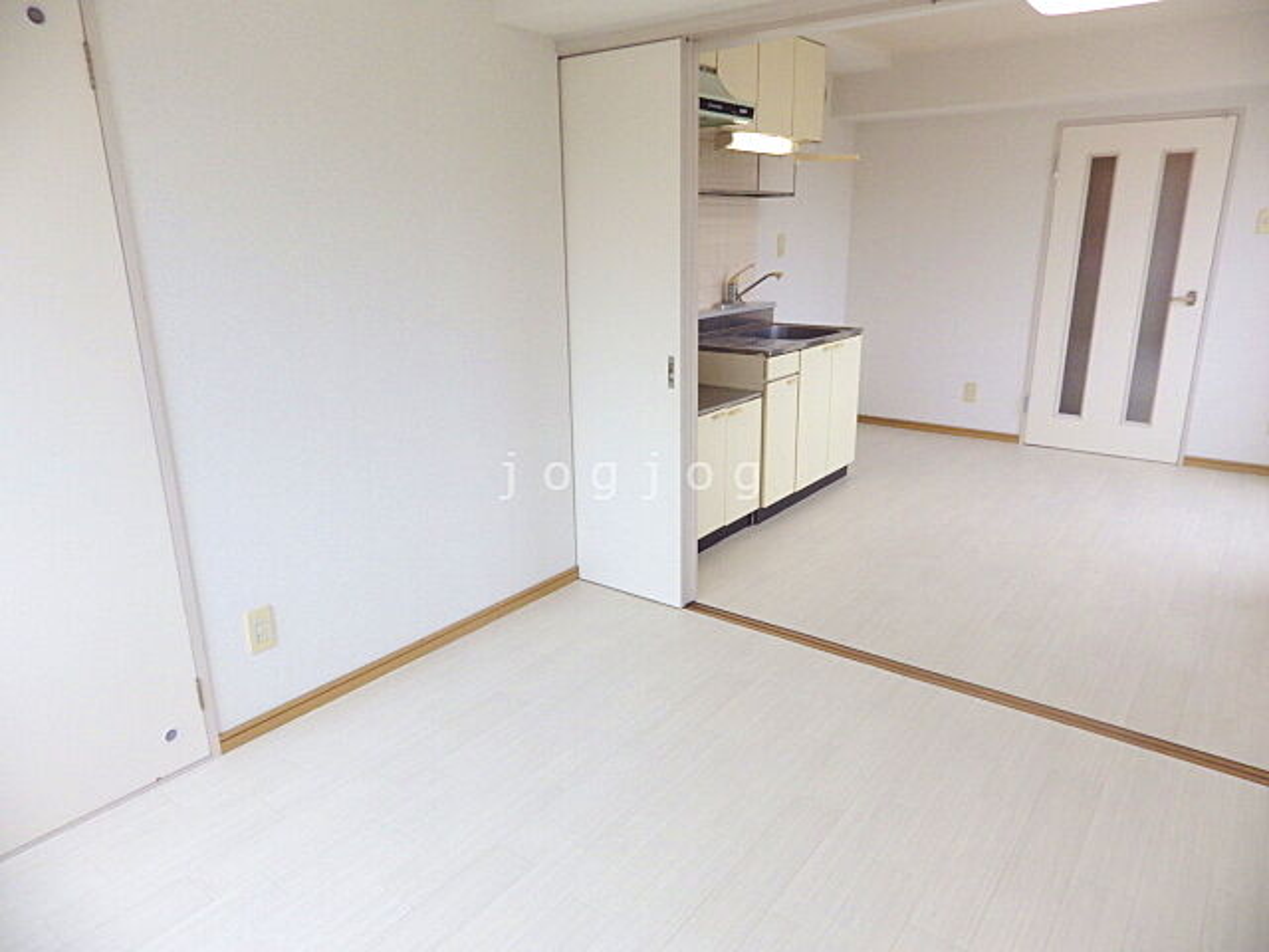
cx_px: 634
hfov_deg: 76.4
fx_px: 807
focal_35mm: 22
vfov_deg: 61.1
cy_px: 476
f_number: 3.1
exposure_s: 1/250
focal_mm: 4
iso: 100
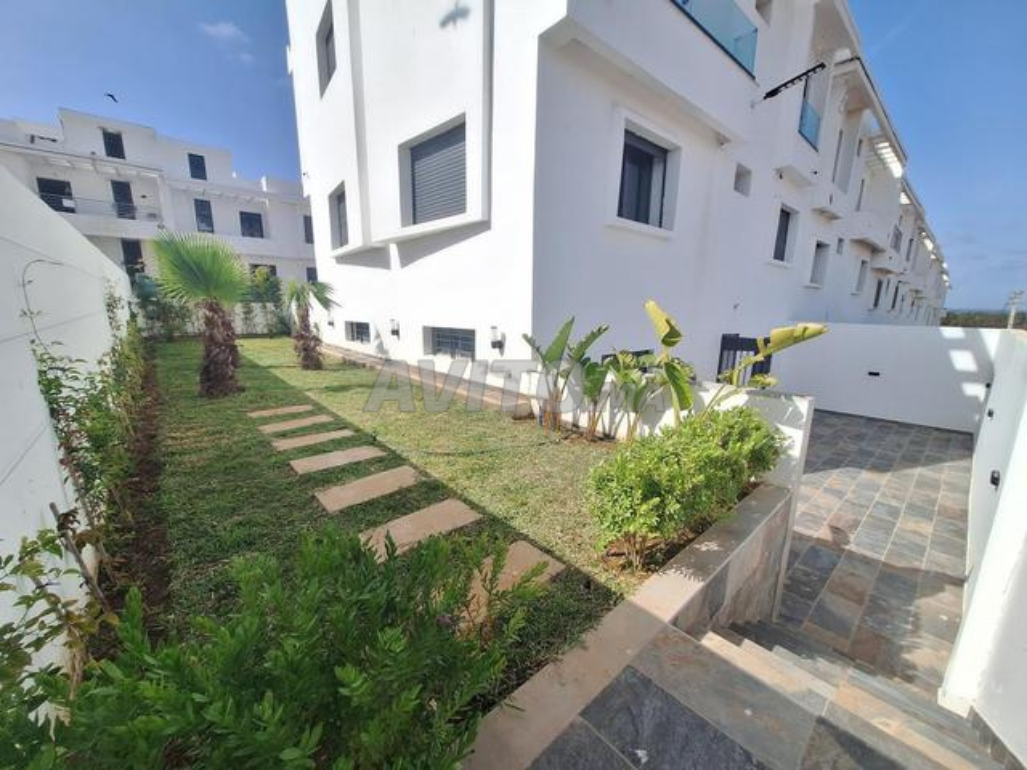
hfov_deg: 106.2
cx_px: 514
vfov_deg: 89.9
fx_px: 386
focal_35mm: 13
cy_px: 385
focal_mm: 1.74
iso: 40
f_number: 2.2
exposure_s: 1/2212
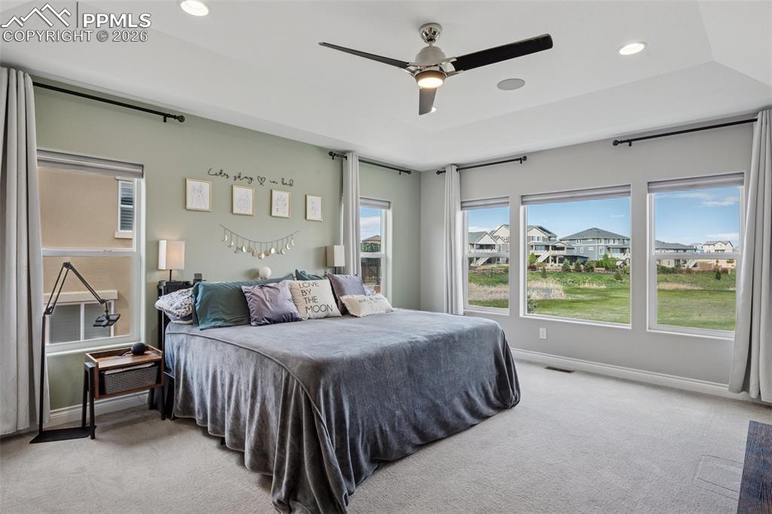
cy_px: 257
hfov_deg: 86.9
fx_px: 407
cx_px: 386
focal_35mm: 19
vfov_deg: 64.5
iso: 250
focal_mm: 19
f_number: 10
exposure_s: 1/30
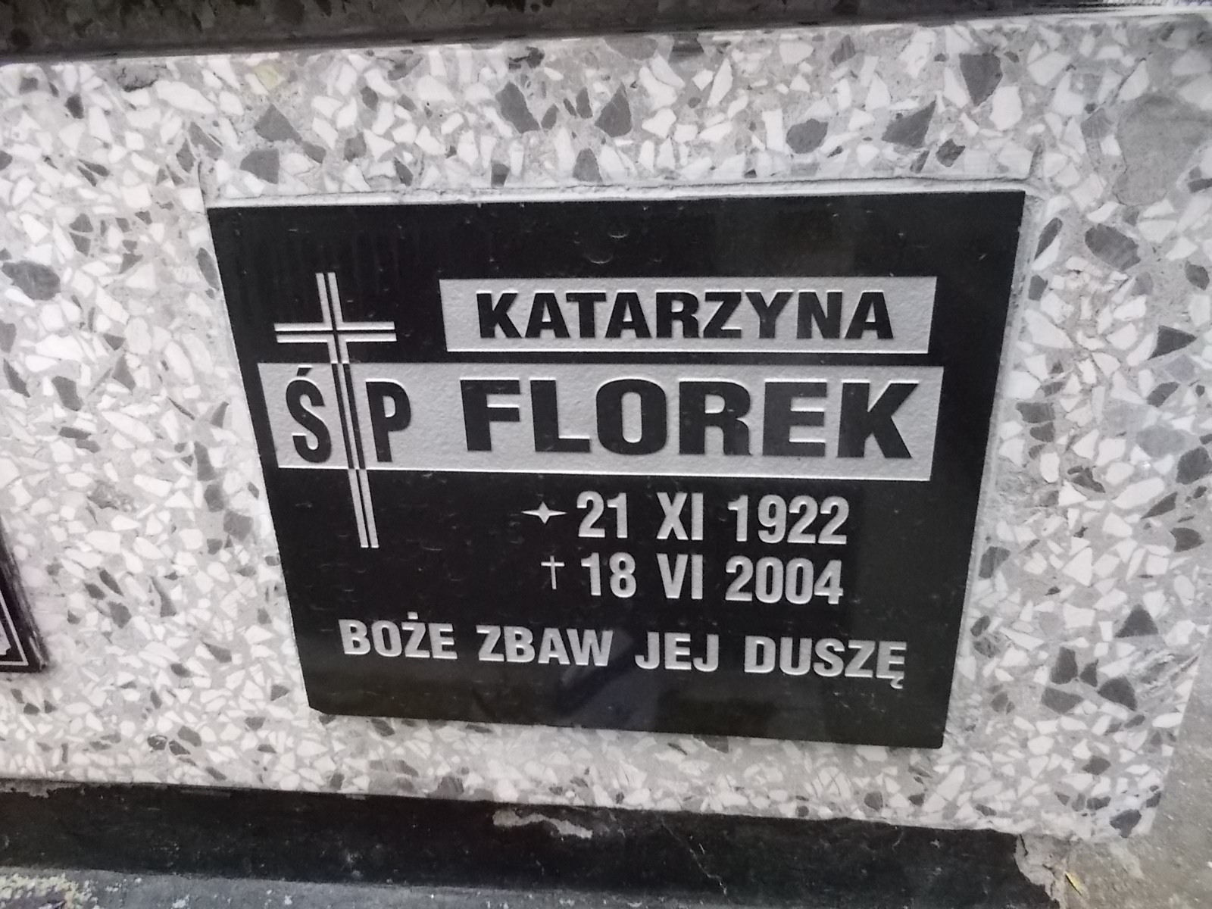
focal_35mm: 26
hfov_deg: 67.3
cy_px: 454
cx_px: 606
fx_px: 910
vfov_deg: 53.1
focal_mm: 4.6
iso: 400
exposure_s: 1/80
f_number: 3.2
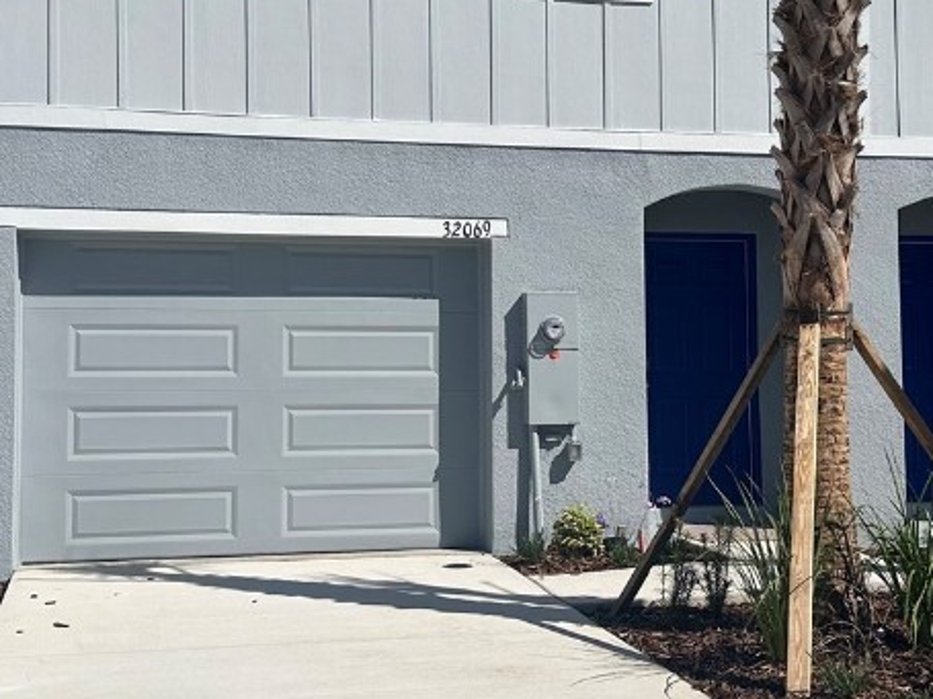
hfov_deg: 35.5
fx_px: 1455
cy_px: 305
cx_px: 494
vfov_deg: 27.0
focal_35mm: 54
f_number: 1.78
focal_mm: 6.86
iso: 80
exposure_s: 1/12048
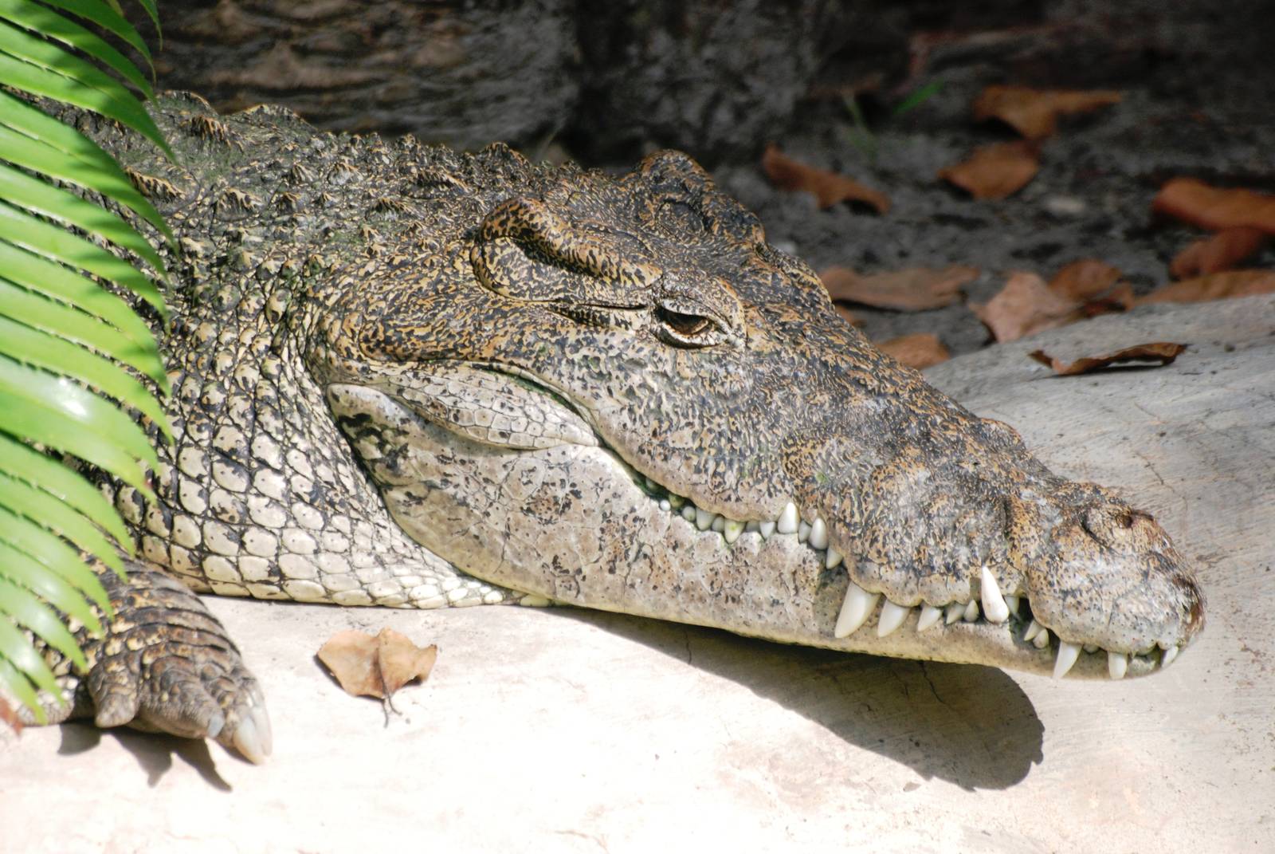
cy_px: 427
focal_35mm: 450
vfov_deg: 3.1
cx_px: 638
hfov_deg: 4.6
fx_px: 15956
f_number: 5.6
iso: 400
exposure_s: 1/500
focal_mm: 300
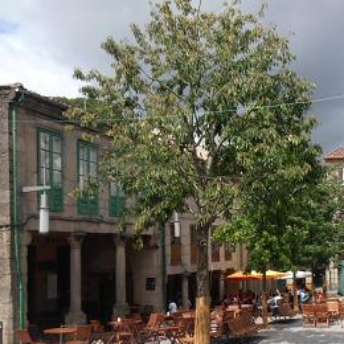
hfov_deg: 38.3
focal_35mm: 43
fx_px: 483
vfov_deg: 38.7
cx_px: 250
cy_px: 233
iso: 80
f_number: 3
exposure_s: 1/1250
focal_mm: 4.2
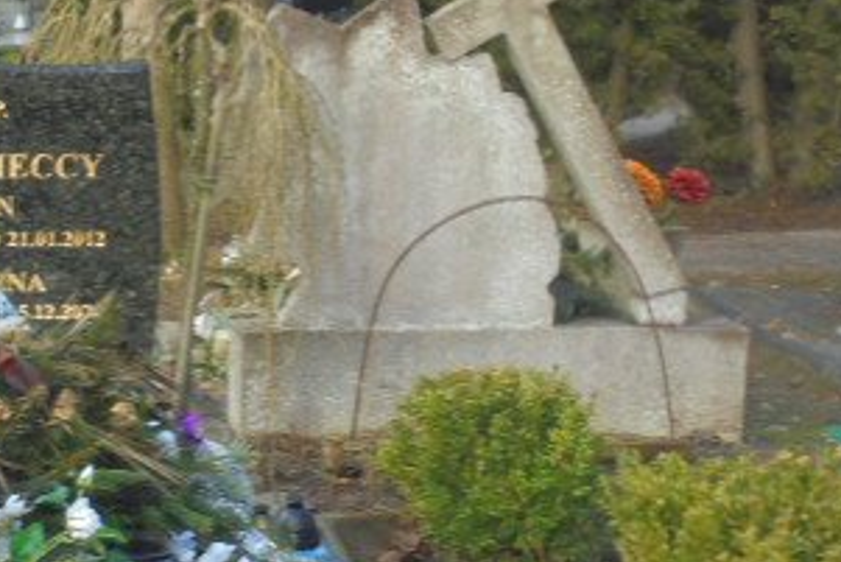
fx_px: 2220
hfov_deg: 20.6
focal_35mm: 95
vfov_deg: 14.4
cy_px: 431
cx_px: -36
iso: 100
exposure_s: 1/60
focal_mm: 7.8
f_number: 4.5
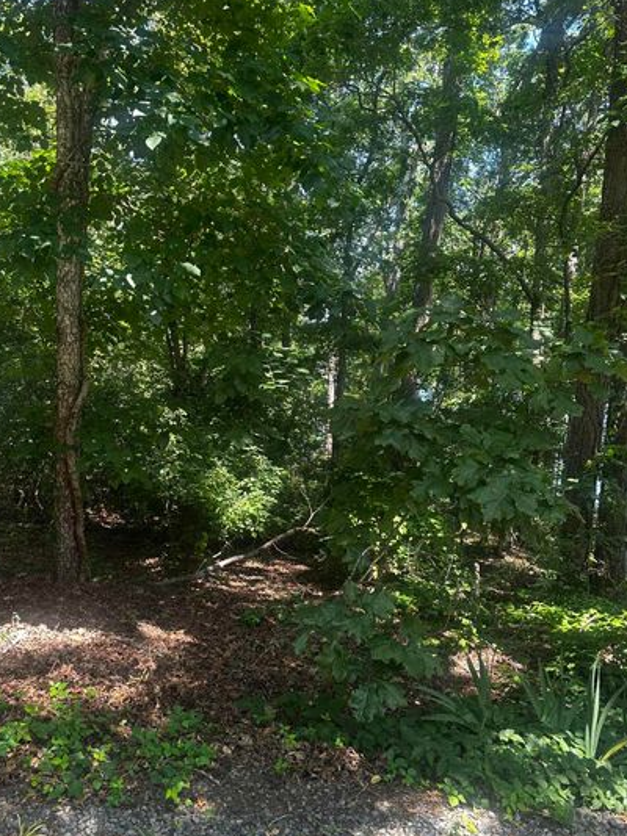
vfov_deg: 59.9
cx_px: 273
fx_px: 725
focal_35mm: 30
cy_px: 453
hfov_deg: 46.7
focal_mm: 6.86
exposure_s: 1/199
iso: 80
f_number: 1.78
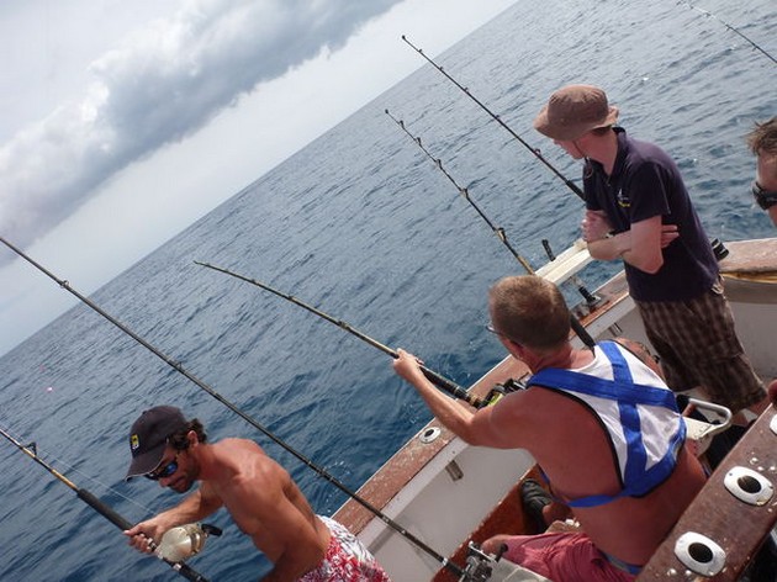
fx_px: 628
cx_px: 388
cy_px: 291
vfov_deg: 49.7
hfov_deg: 63.5
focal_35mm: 28
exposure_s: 1/1000
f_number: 3.3
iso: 100
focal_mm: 4.9
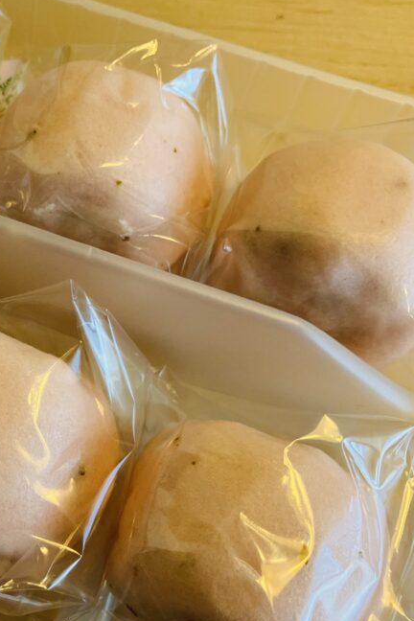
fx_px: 793
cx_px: 32
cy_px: 326
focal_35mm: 46
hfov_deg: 28.0
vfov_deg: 42.7
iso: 80
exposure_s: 1/100
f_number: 1.8
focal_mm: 3.99
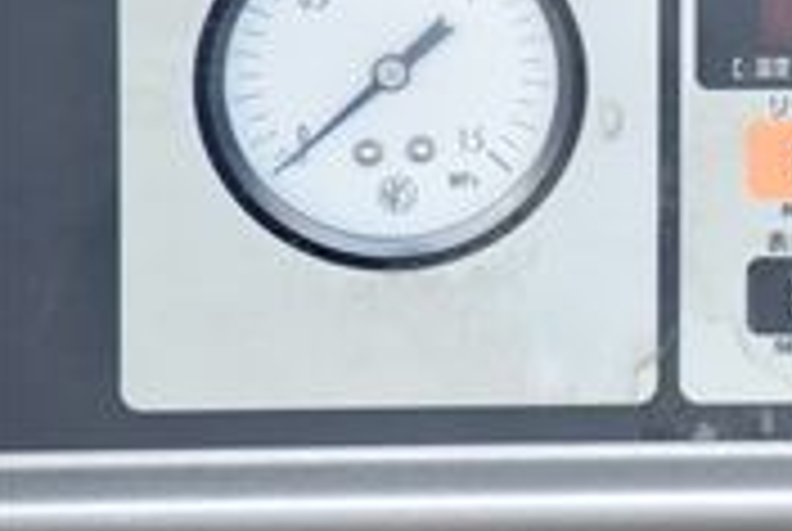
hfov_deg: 3.2
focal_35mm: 638
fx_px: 14059
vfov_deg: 2.2
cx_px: 1112
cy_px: 126
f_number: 6.3
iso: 1250
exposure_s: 1/800
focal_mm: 150
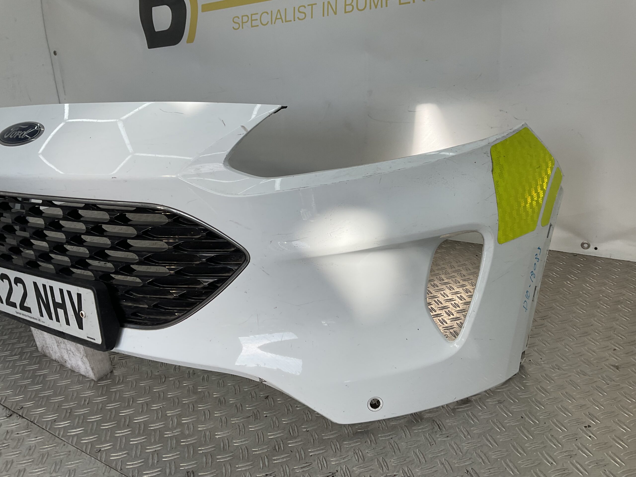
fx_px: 533
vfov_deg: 48.2
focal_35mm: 29
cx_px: 318
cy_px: 238
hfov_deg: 61.7
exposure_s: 1/545
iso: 16
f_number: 1.8
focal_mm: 3
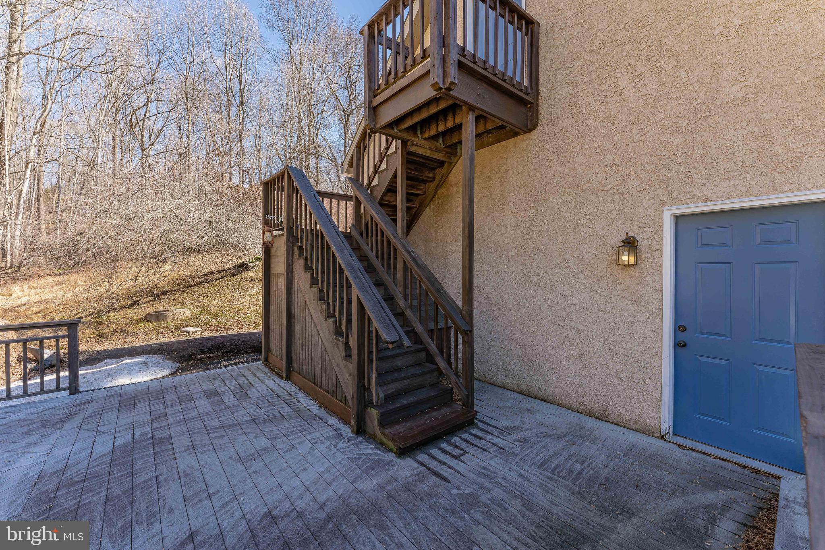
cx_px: 412
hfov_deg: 104.3
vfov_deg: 81.2
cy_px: 275
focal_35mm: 14
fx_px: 321
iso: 125
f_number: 7.1
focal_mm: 14
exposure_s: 1/100
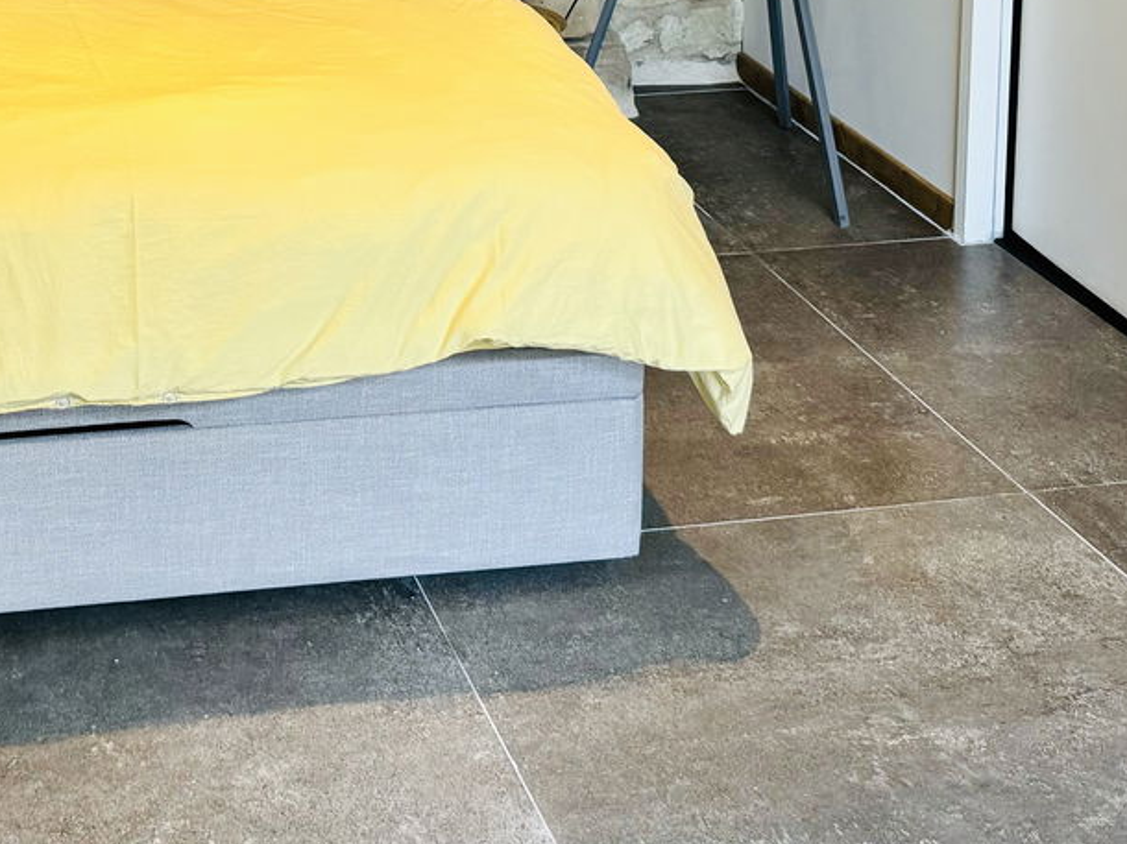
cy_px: -190
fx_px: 2050
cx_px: 227
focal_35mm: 63
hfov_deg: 30.0
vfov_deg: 21.5
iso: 200
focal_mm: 6.76
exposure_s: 1/121
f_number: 1.78
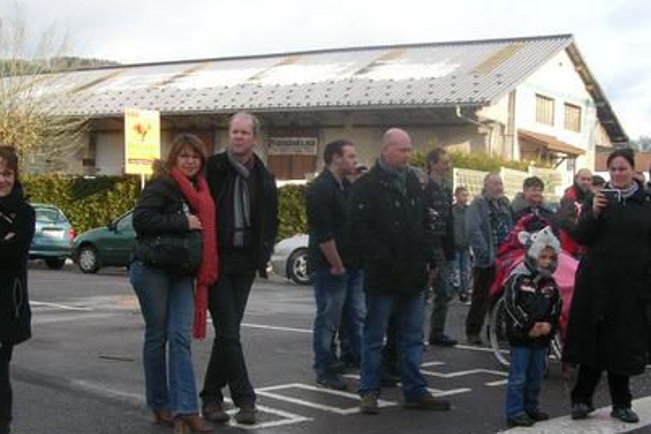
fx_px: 1049
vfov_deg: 23.4
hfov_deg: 34.4
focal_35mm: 58
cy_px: 248
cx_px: 394
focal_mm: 5.8
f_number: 2.8
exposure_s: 1/413
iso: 50
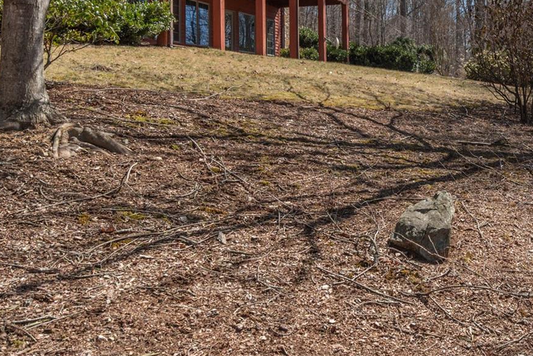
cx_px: 484
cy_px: 71
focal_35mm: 40
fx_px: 592
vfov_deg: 32.5
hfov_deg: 44.0
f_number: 7.1
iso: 320
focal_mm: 17
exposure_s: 1/640
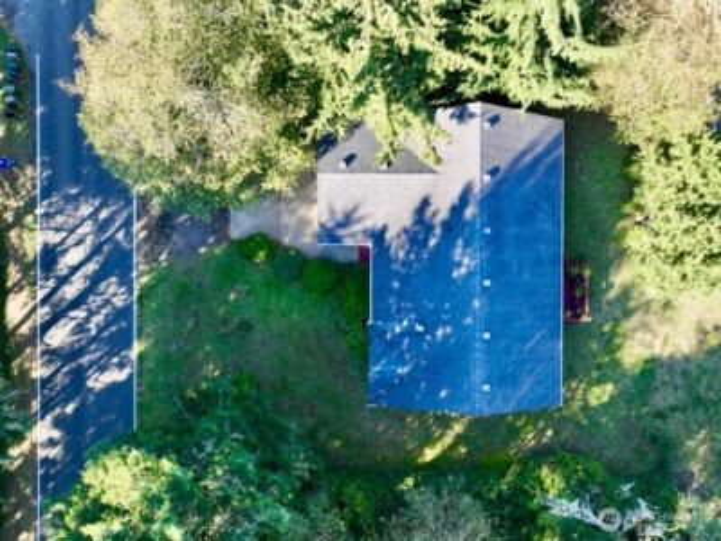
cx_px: 360
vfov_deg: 56.8
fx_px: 500
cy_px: 270
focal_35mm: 24
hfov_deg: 71.6
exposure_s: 1/320
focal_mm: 12.29
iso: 160
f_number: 2.8
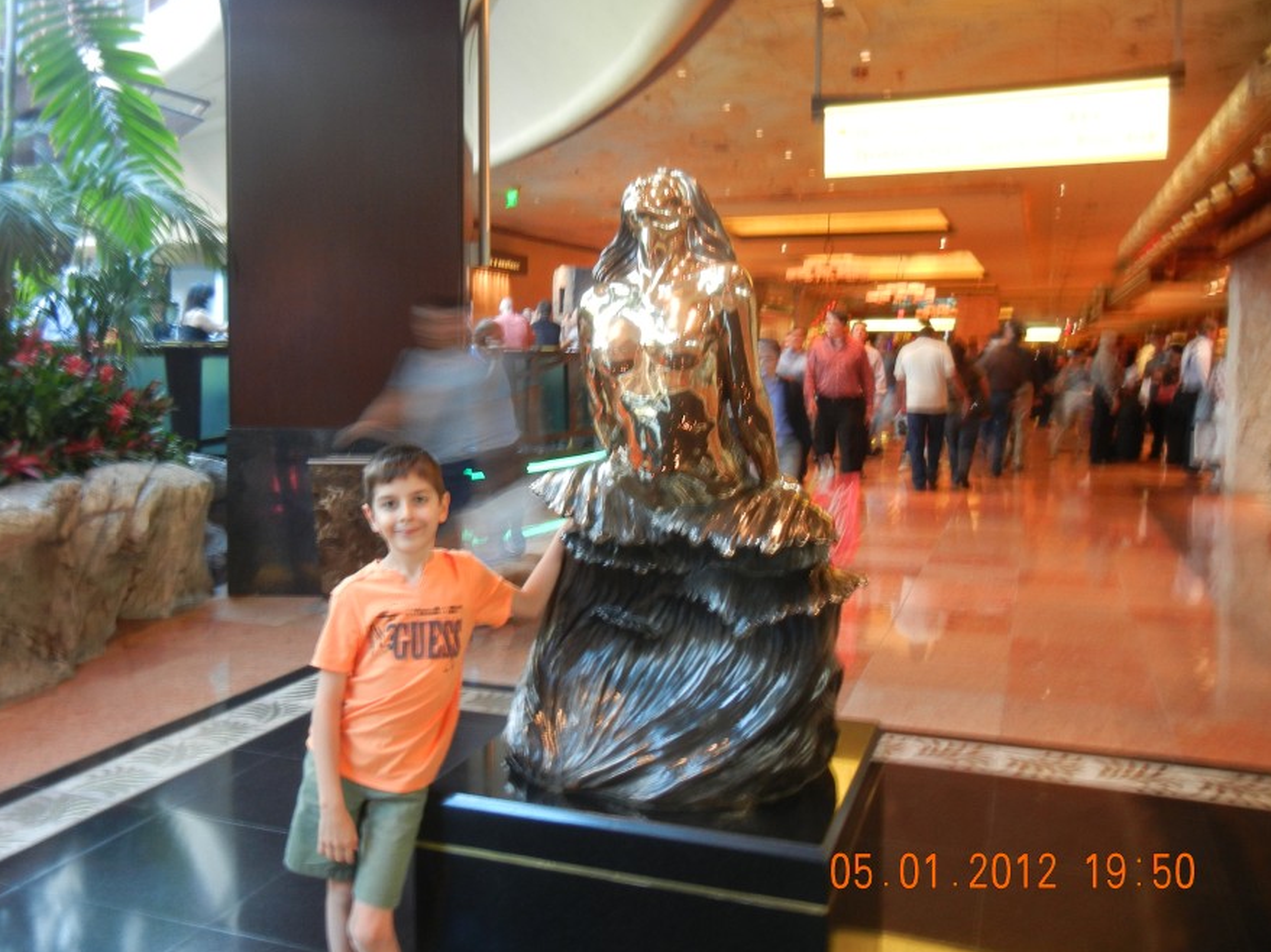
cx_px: 544
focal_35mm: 35
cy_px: 431
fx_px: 1285
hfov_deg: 52.5
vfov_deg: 40.6
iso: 200
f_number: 3.5
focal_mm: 5.4
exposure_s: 1/2.5
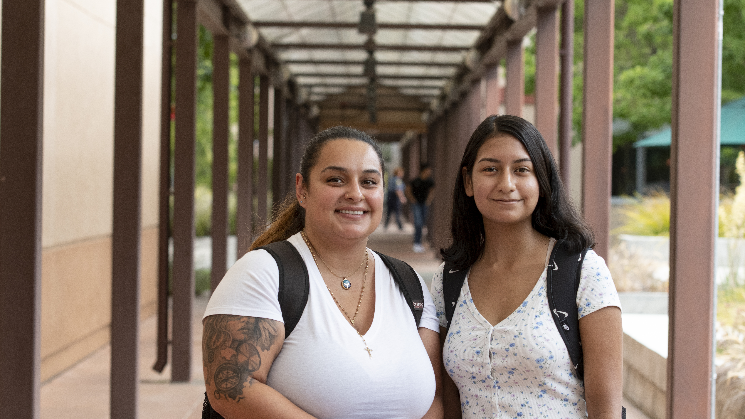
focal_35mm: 111
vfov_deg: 10.9
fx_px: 2193
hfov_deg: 19.3
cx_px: 374
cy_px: 244
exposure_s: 1/1250
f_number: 4.5
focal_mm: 70
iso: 800
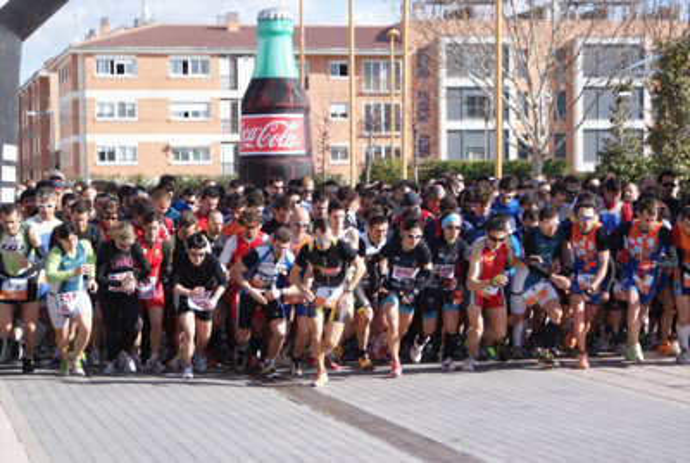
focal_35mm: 105
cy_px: 232
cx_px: 345
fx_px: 2015
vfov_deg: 13.1
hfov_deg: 19.4
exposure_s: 1/250
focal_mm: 70
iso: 100
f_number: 5.6
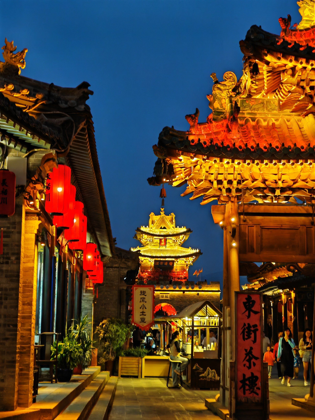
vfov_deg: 28.2
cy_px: 210
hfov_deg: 21.3
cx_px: 158
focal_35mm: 69
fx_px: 837
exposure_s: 1/33
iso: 1250
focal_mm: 8.67
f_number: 2.4
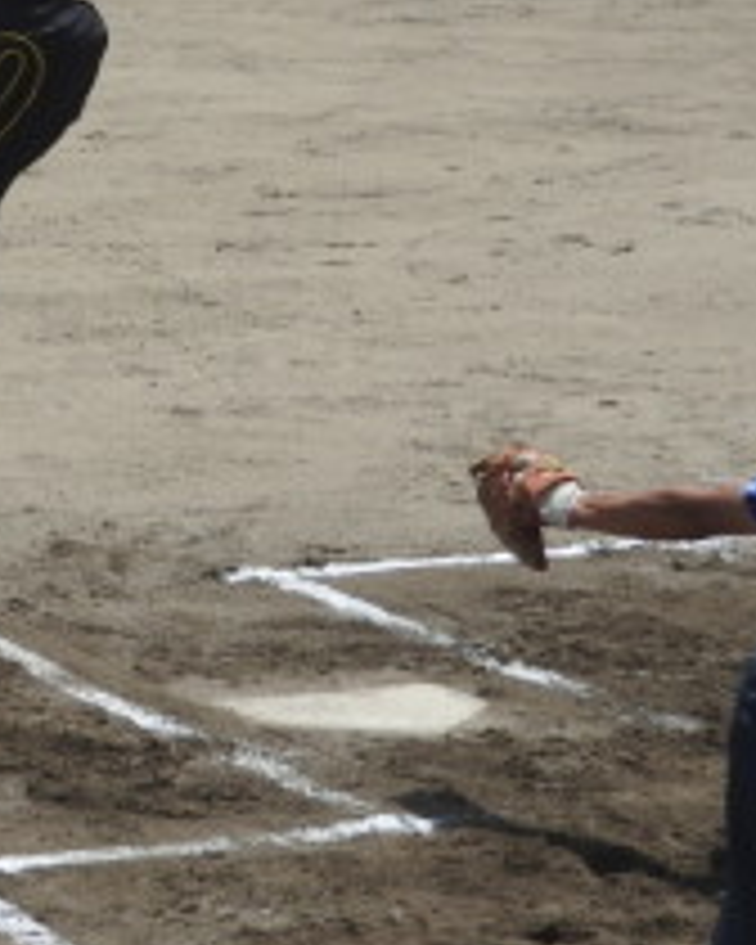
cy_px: 171
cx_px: -306
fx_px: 5454
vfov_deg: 9.9
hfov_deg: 7.8
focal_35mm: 195
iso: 100
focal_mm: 12.5
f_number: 4.5
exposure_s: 1/1000
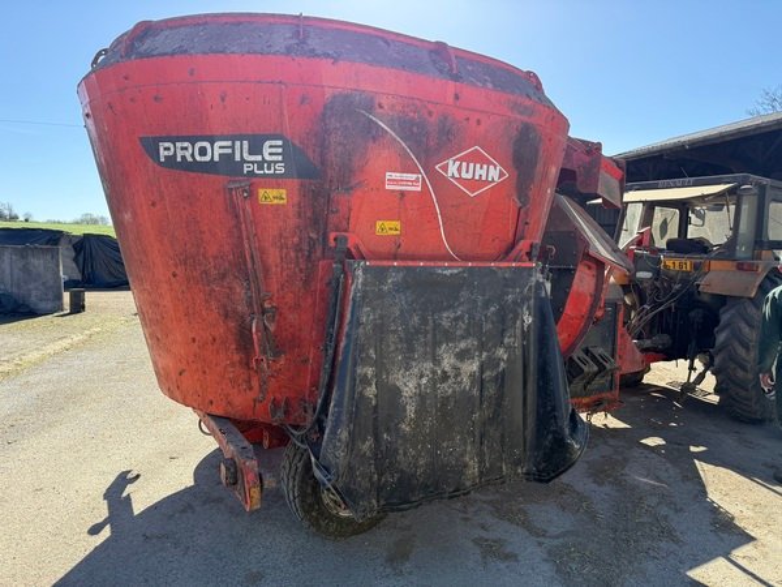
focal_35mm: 24
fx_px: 542
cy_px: 294
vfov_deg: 56.8
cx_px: 391
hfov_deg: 71.6
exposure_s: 1/2370
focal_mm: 6.76
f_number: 1.78
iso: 100
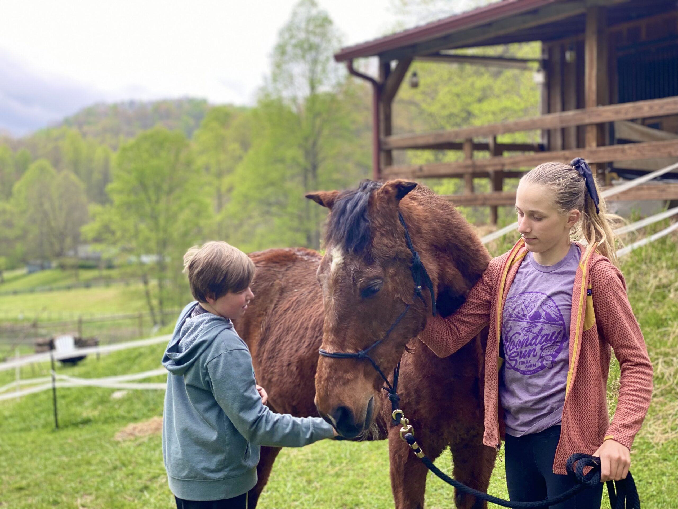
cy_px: 254
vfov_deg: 28.0
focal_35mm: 52
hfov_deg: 36.8
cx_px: 339
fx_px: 1018
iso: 20
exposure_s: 1/184
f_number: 2
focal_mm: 6
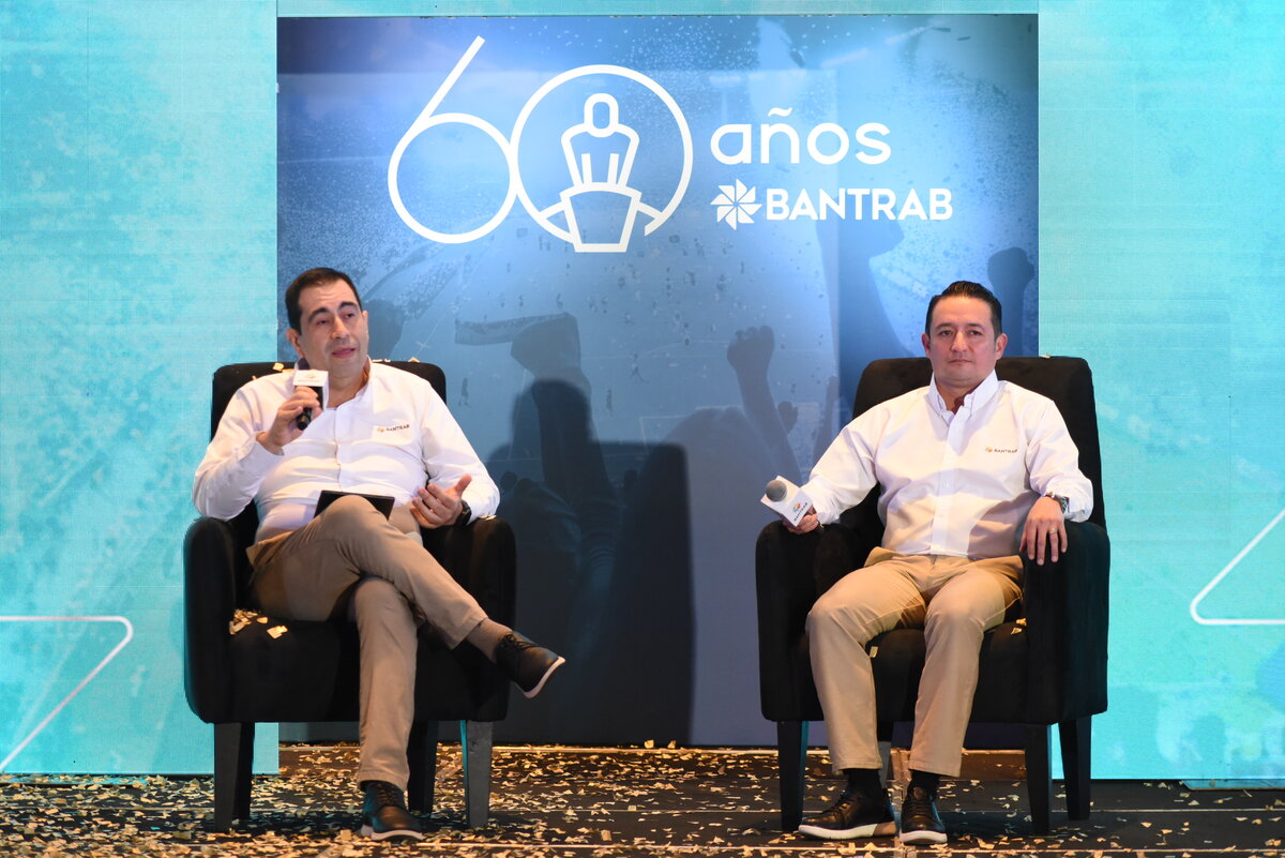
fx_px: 4820
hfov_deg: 15.2
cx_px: 642
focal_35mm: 135
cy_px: 429
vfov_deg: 10.2
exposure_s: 1/160
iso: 4000
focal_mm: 135
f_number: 5.6
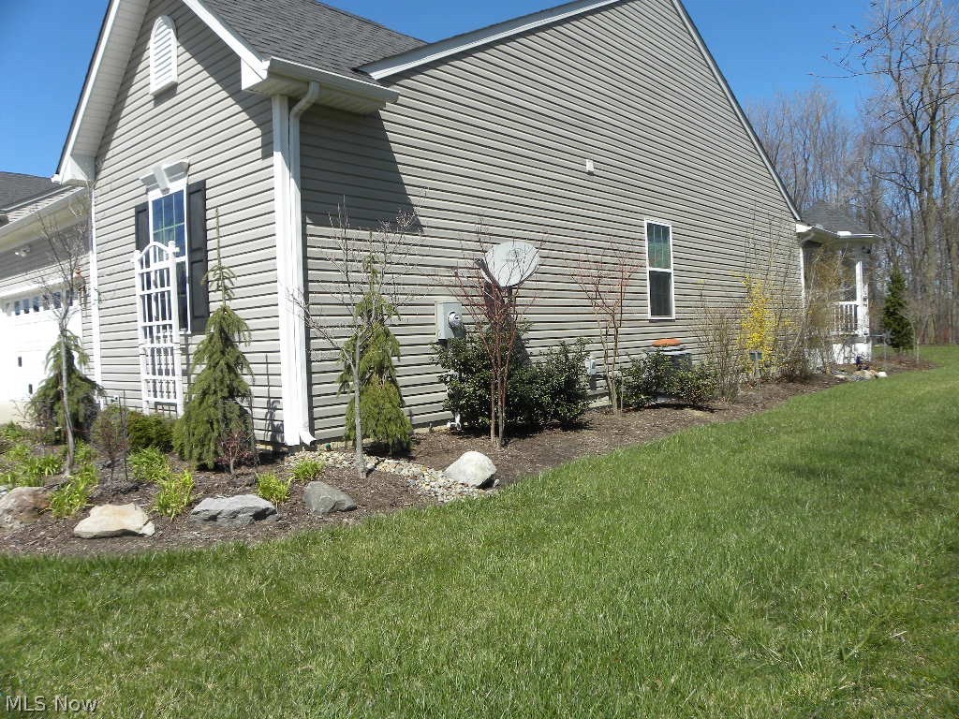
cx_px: 480
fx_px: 720
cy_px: 360
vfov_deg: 53.1
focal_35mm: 26
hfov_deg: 67.3
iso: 64
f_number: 5.6
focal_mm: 4.6
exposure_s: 1/305
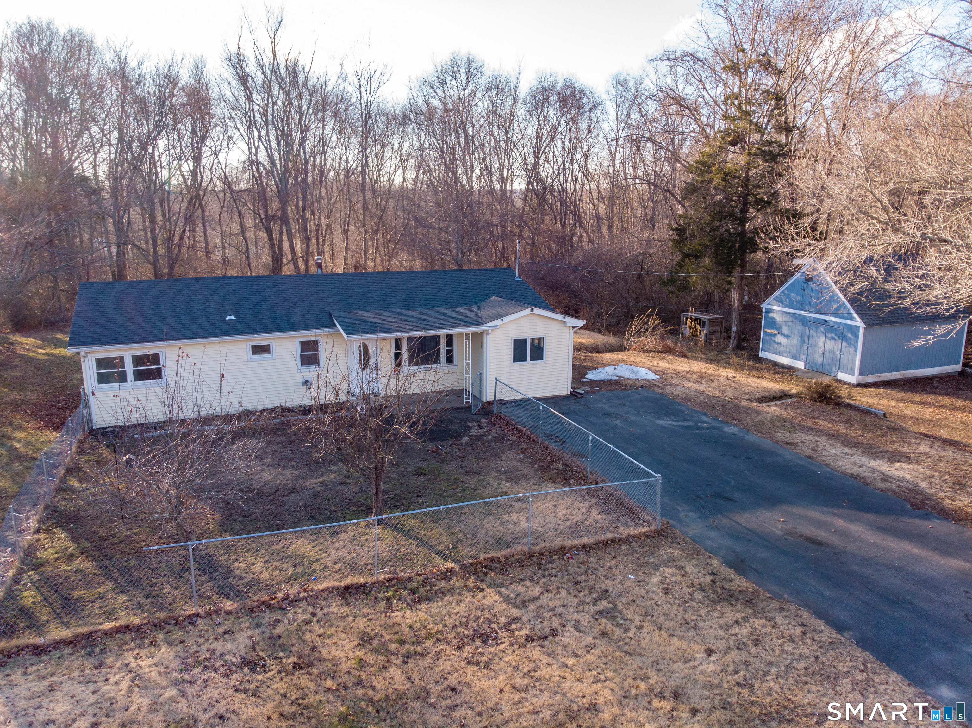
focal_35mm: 24
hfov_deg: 71.6
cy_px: 364
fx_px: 674
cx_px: 486
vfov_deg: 56.8
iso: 100
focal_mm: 4.5
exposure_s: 1/160
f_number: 2.8
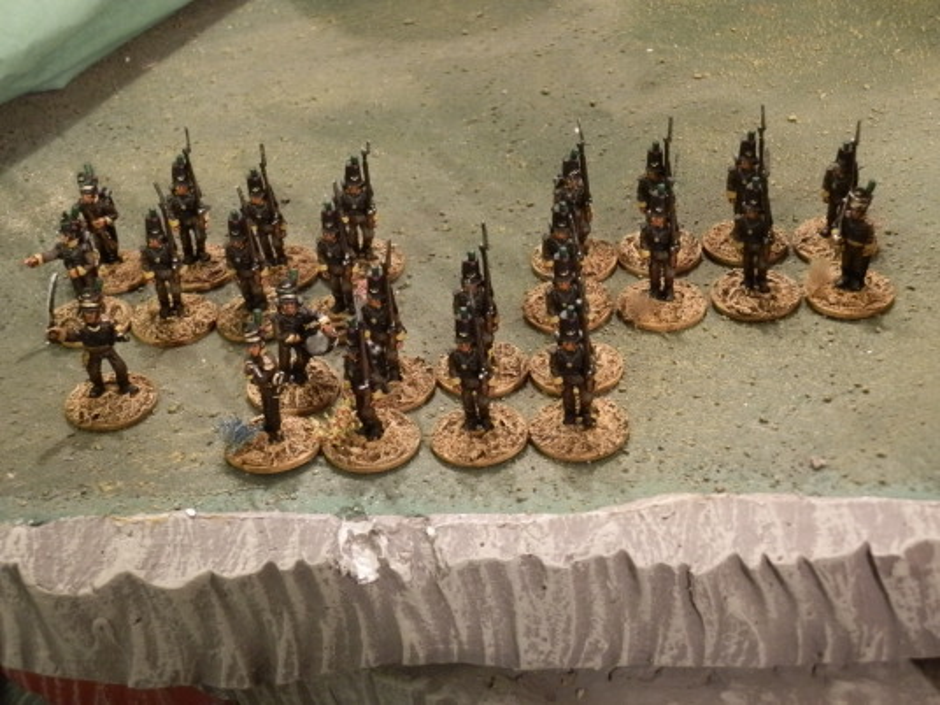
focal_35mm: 61
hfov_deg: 31.7
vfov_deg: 24.0
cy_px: 352
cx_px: 470
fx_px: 1656
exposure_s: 1/8
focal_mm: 10.99
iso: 400
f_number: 3.7
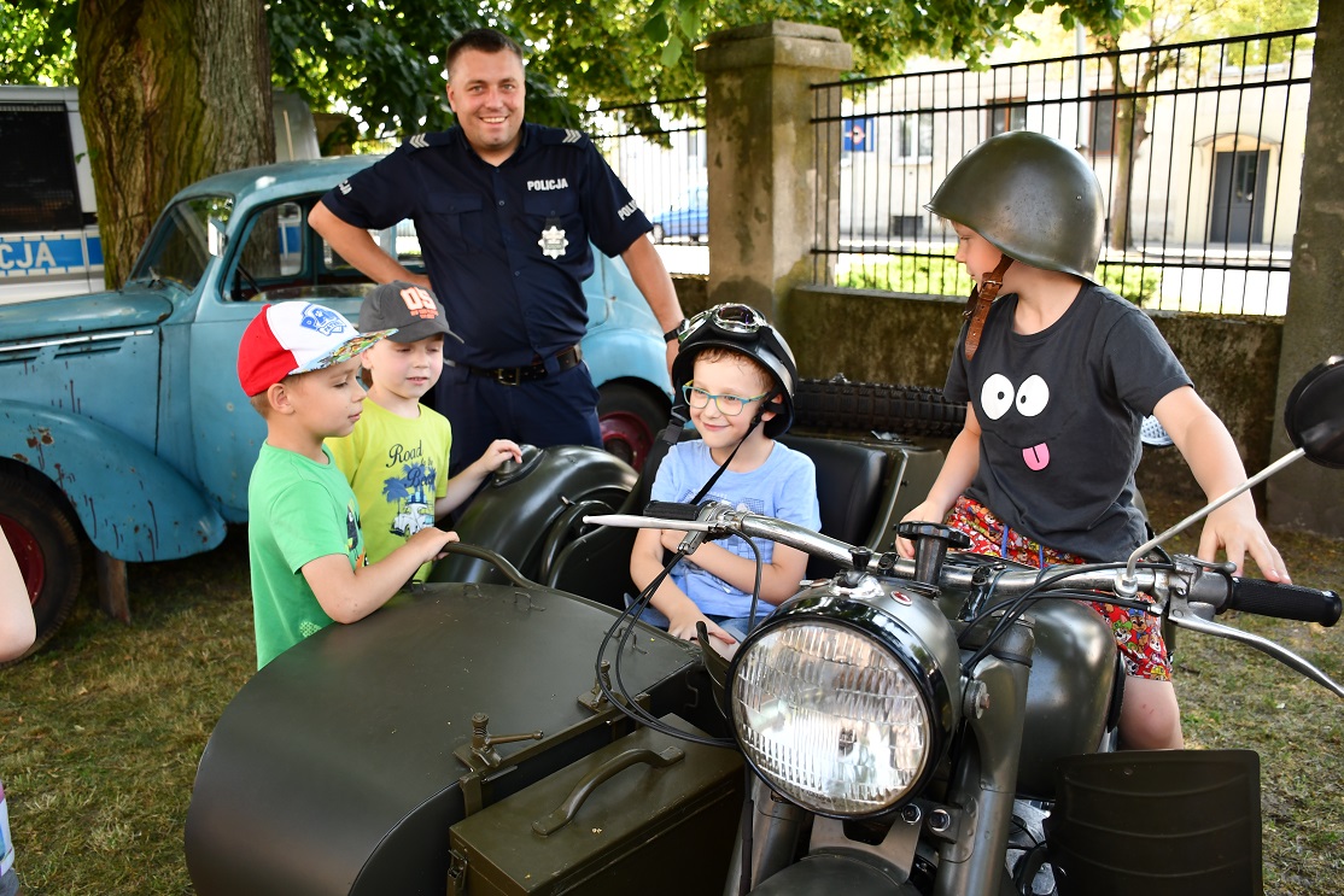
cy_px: 448
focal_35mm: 30
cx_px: 672
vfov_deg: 43.6
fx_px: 1120
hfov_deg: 61.9
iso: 450
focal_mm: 20
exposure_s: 1/250
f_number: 3.5
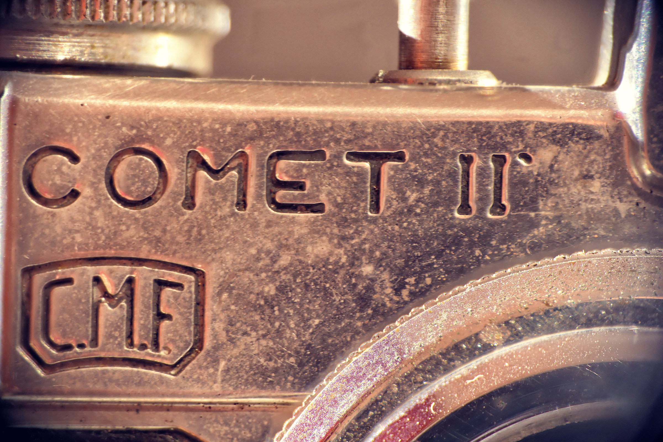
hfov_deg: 17.4
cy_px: 221
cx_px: 332
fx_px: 2173
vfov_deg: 11.6
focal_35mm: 118
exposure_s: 1.6
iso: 200
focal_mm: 43
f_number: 4.5
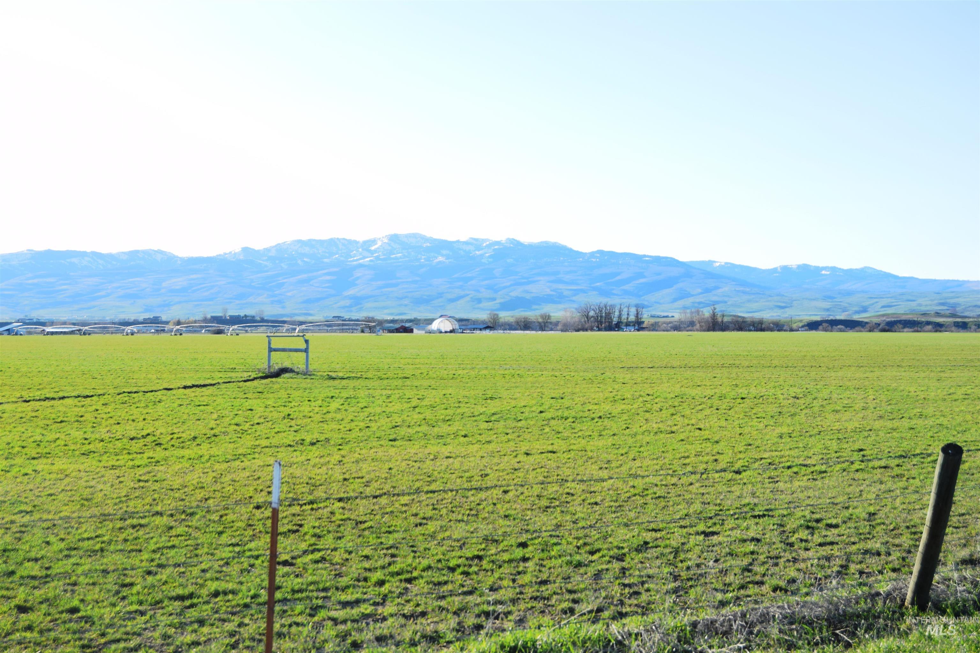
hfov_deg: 38.9
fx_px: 1388
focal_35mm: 51
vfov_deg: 26.5
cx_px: 490
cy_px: 326
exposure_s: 1/250
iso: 400
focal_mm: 34
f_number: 8
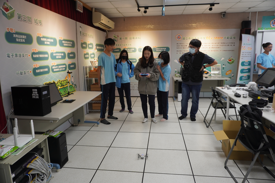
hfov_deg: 73.7
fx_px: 183
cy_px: 92
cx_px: 138
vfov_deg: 53.2
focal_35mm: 24
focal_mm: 16
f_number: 4
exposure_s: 1/60
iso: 250
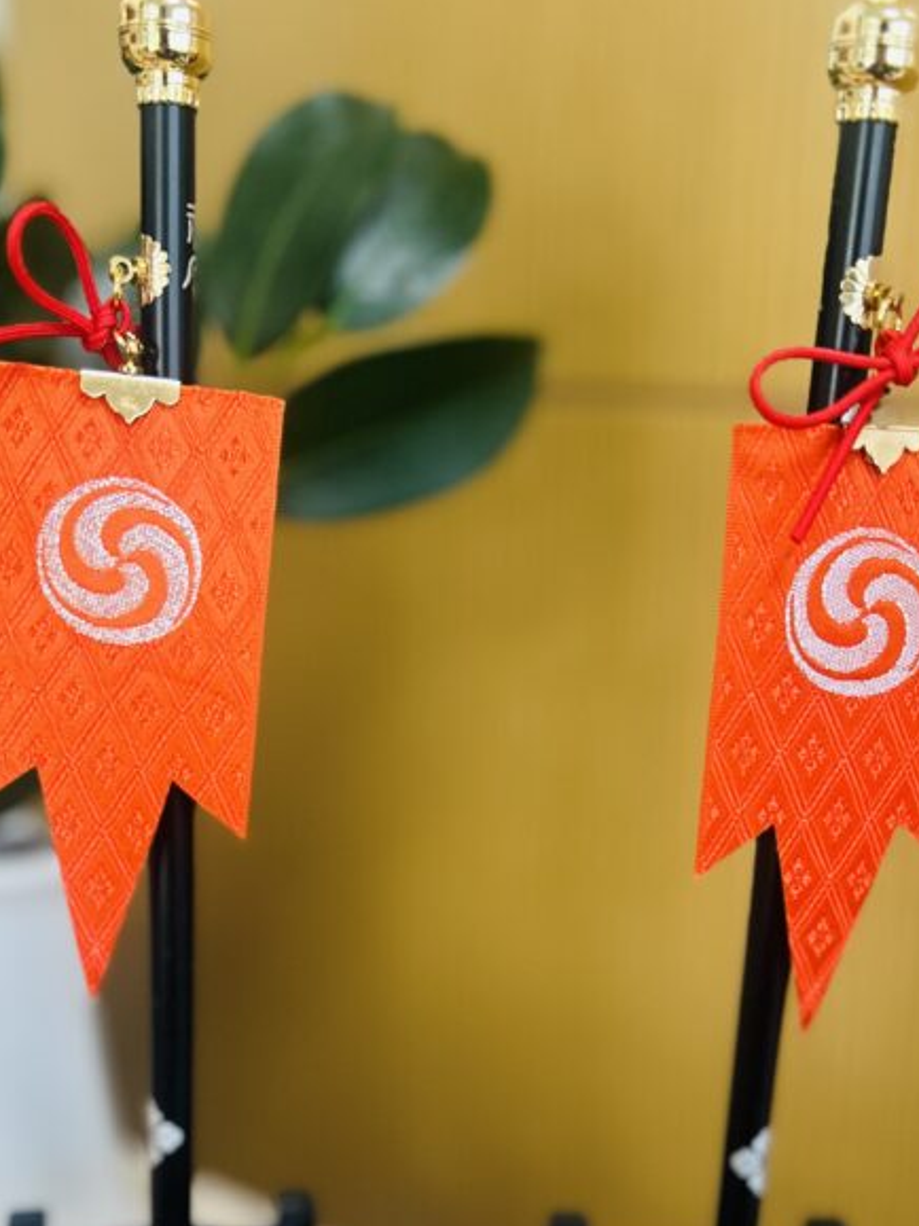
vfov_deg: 40.4
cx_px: 472
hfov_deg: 31.5
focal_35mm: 46
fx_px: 1629
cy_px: 872
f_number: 1.5
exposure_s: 1/60
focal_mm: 5.7
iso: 125
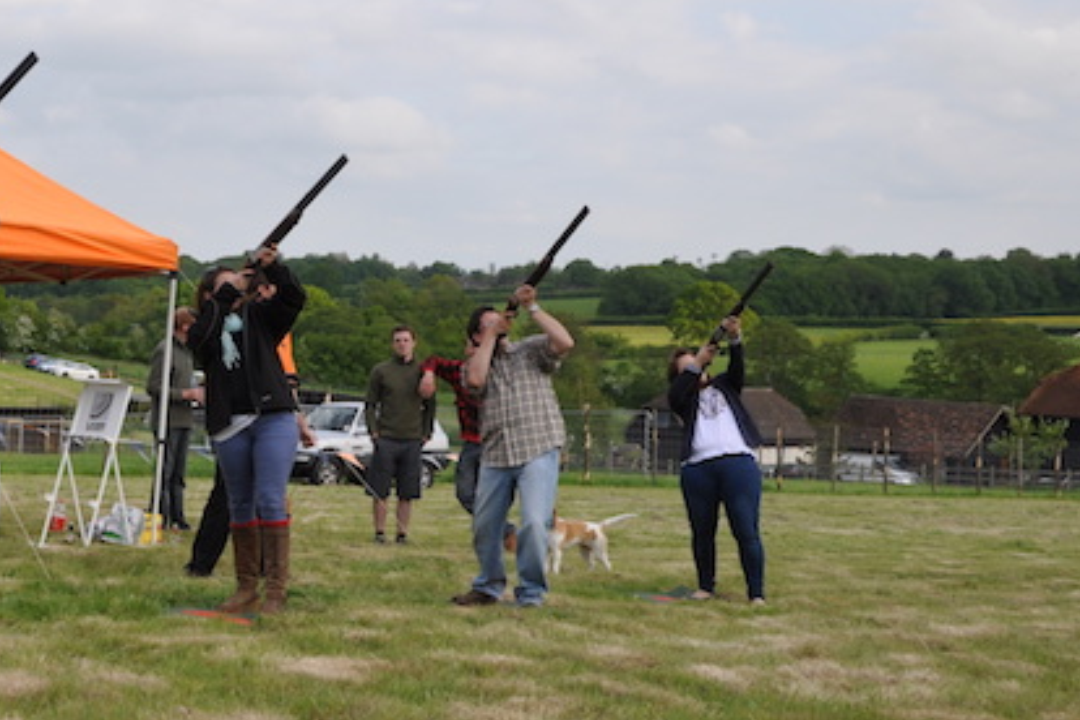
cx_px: 57
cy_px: 353
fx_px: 1740
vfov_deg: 23.4
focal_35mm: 58
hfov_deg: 32.3
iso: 200
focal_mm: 20
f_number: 11
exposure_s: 1/125
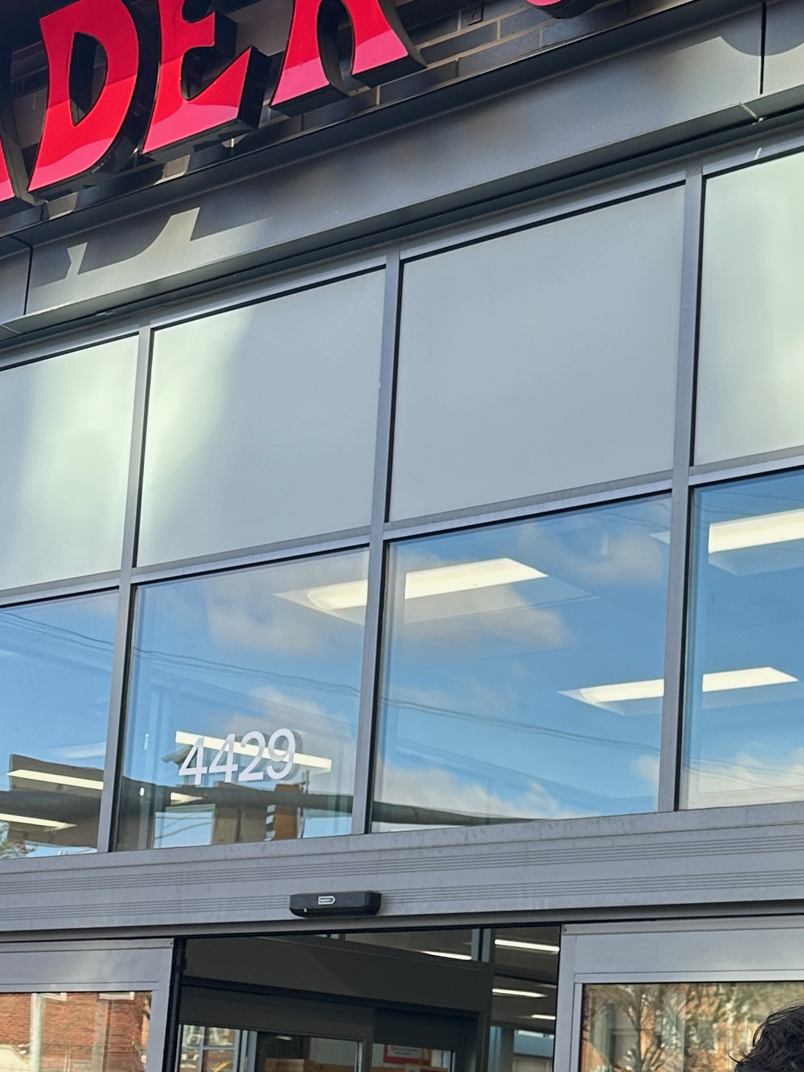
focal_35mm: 66
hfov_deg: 21.8
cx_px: 710
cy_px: 850
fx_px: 2043
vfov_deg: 28.8
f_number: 1.78
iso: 80
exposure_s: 1/529
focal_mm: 6.86
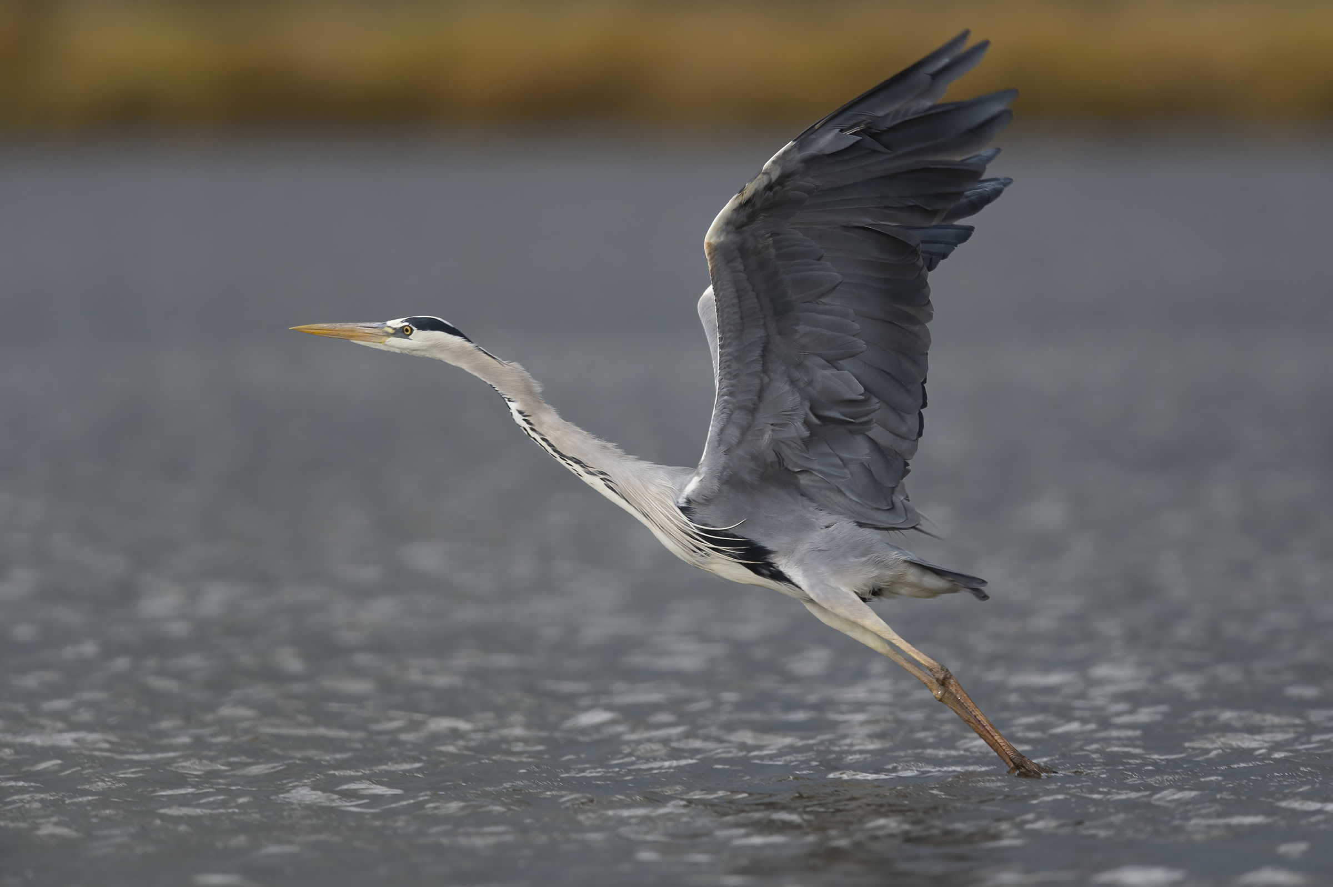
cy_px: 444
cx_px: 666
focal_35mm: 850
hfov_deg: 2.4
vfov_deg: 1.6
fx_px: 31453
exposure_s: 1/800
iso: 1250
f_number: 5.6
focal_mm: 850
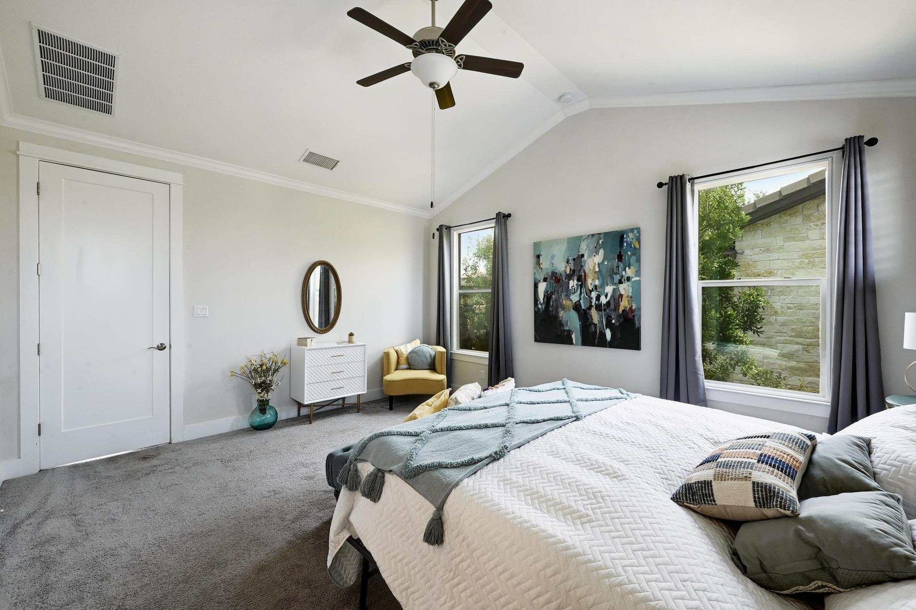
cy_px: 305
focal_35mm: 14
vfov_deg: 81.1
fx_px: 356
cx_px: 458
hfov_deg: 104.3
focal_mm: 14
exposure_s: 1/5
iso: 400
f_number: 13
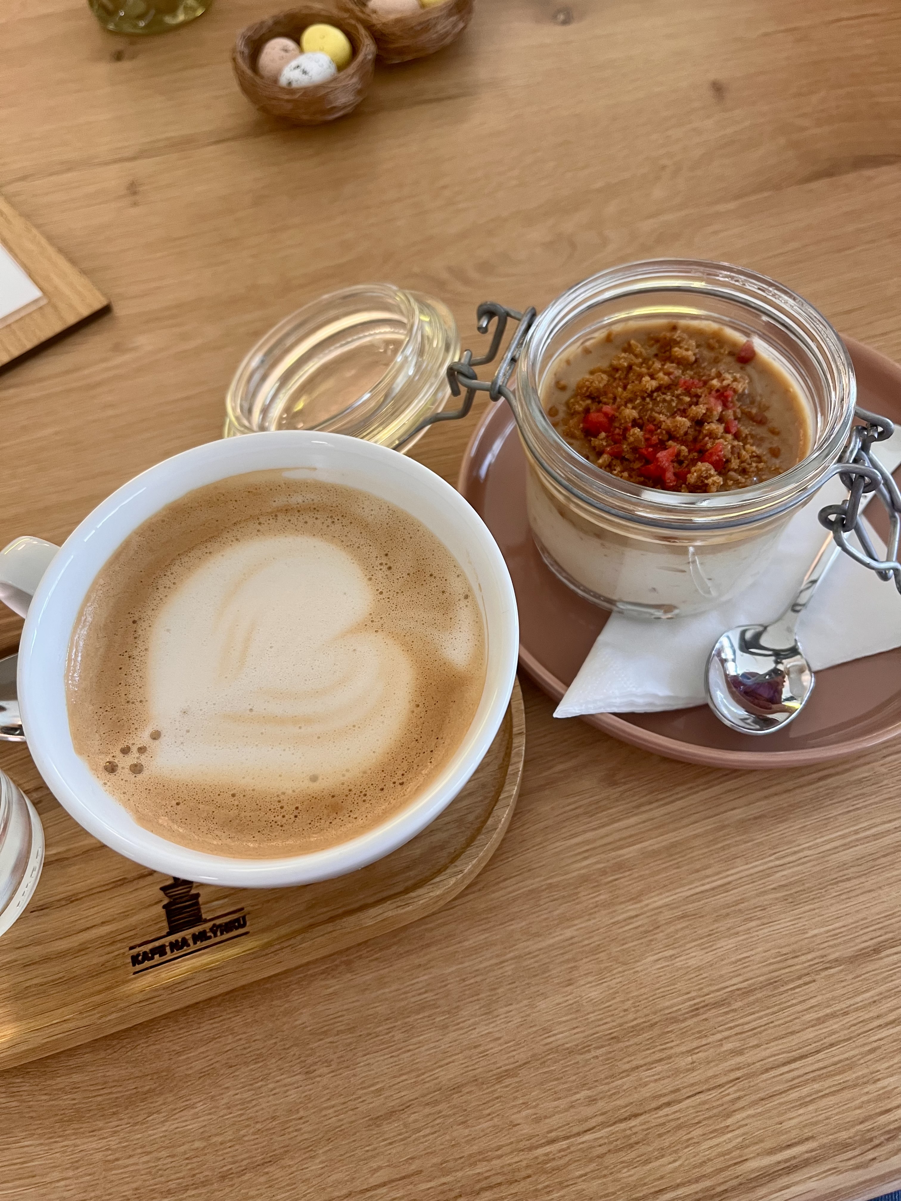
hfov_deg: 53.1
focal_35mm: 26
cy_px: 600
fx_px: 902
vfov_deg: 67.3
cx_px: 450
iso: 125
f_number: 1.6
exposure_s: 1/86
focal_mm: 5.1
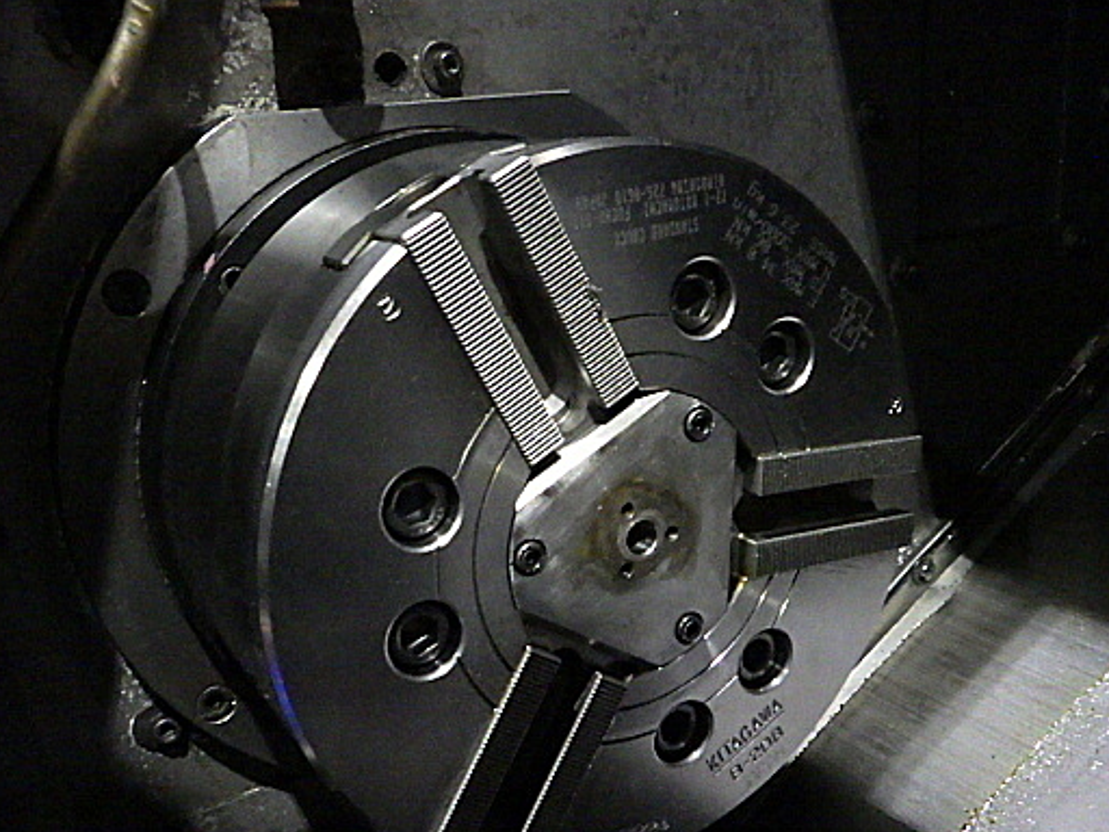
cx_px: 596
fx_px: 1121
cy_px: 511
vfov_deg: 40.5
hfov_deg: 52.6
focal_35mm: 35
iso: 1600
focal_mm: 5
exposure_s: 1/15
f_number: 3.5
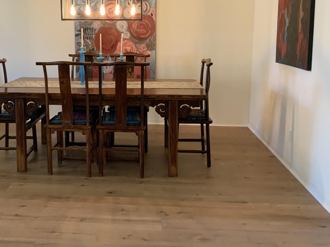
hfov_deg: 45.2
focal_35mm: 41
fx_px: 391
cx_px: 113
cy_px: 75
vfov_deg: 34.7
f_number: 1.8
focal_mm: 3
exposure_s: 1/60
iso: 200
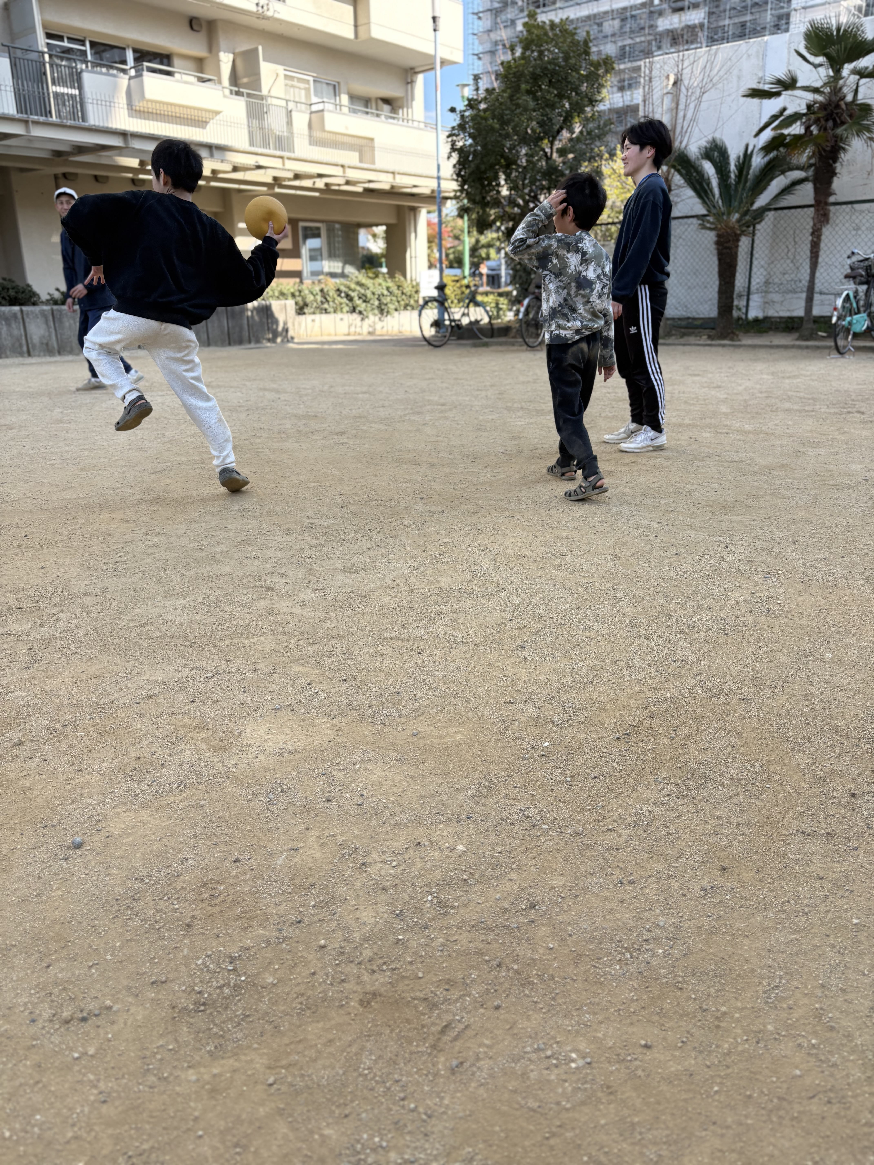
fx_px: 875
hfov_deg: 53.1
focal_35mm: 26
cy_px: 582
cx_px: 437
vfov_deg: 67.3
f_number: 1.6
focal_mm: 5.96
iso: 64
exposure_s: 1/773
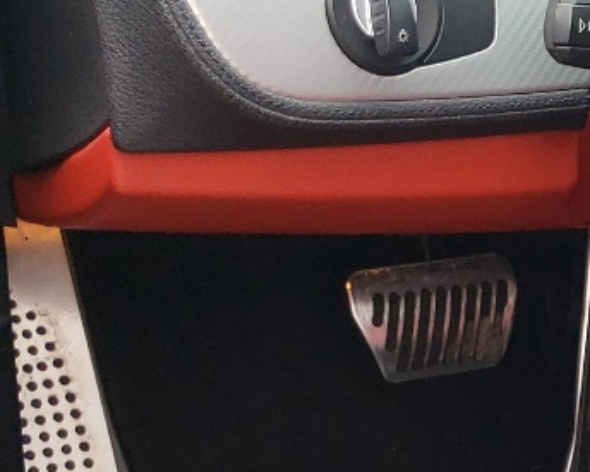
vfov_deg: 12.7
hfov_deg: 13.5
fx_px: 2060
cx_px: 1242
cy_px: 587
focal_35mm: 118
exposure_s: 1/141
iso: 50
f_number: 1.5
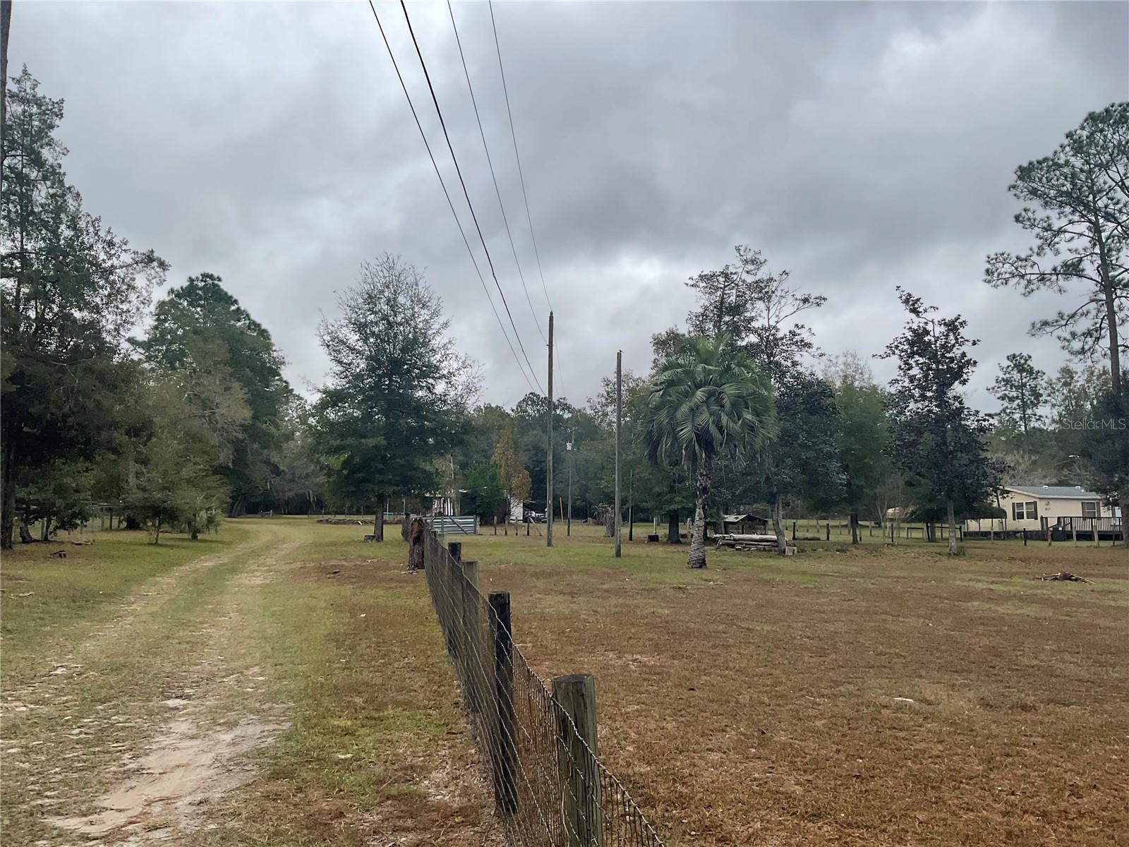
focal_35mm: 29
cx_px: 564
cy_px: 424
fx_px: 946
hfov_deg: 61.7
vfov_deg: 48.2
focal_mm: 3
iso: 16
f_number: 1.8
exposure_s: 1/749
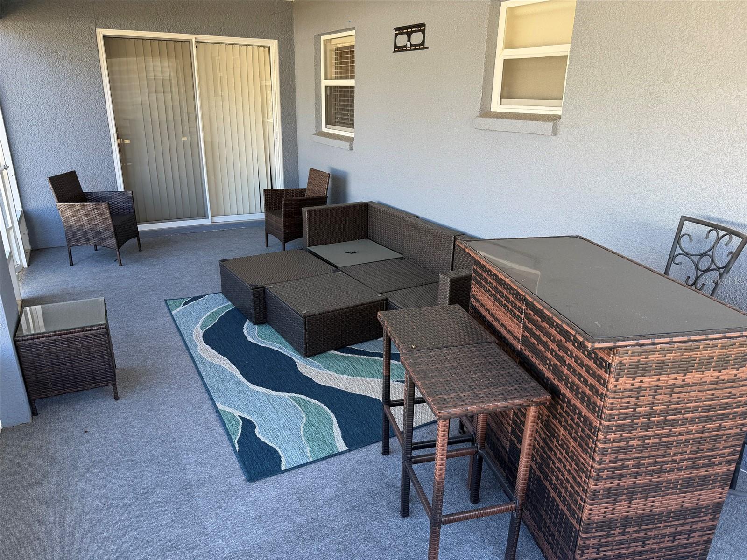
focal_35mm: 24
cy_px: 280
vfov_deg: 56.8
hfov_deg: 71.6
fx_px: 518
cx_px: 374
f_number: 1.78
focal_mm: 6.76
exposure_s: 1/121
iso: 80
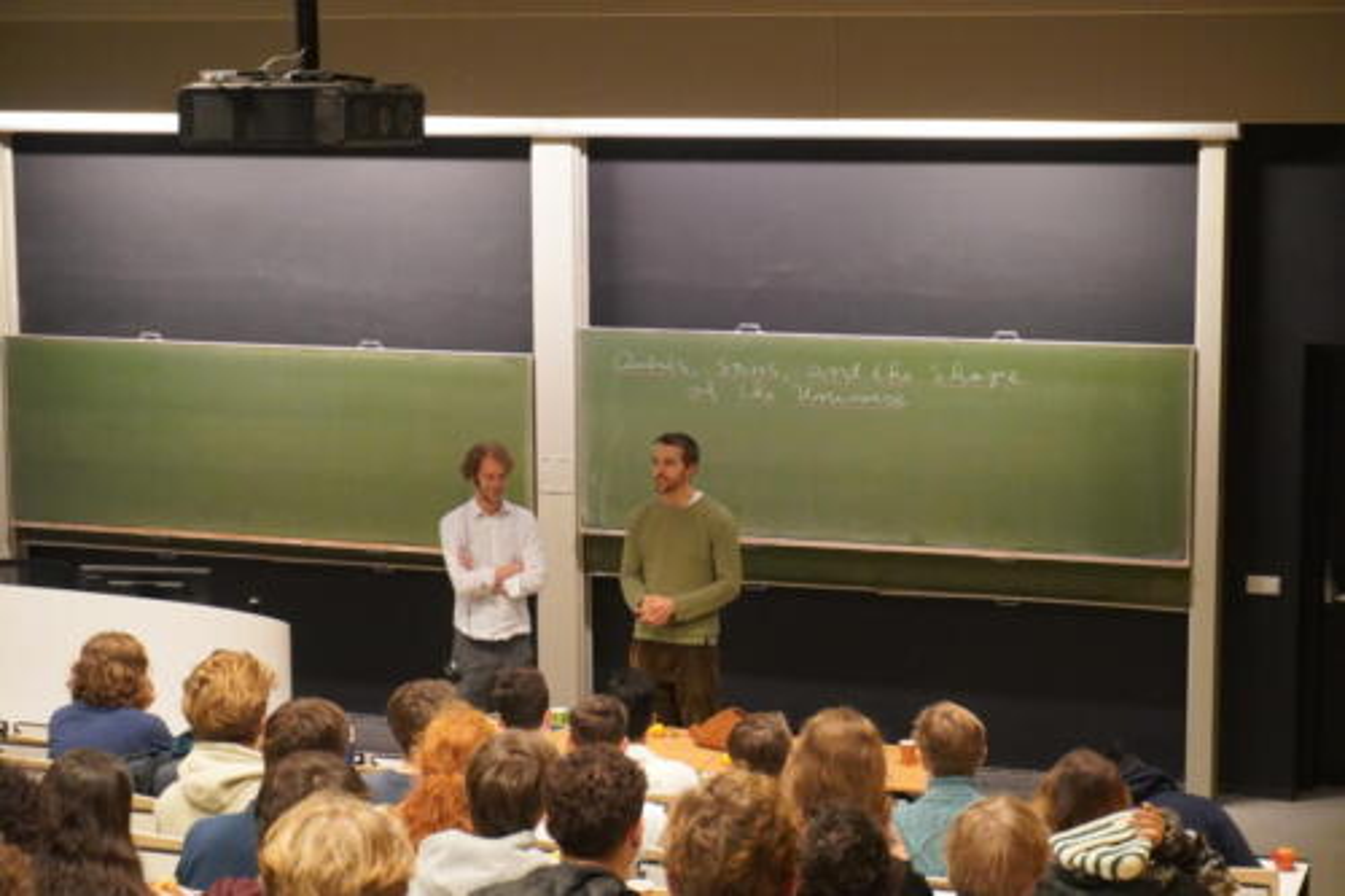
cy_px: 448
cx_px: 672
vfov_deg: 18.2
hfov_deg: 27.0
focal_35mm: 75
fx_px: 2801
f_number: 5.6
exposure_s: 1/100
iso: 6400
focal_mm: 50
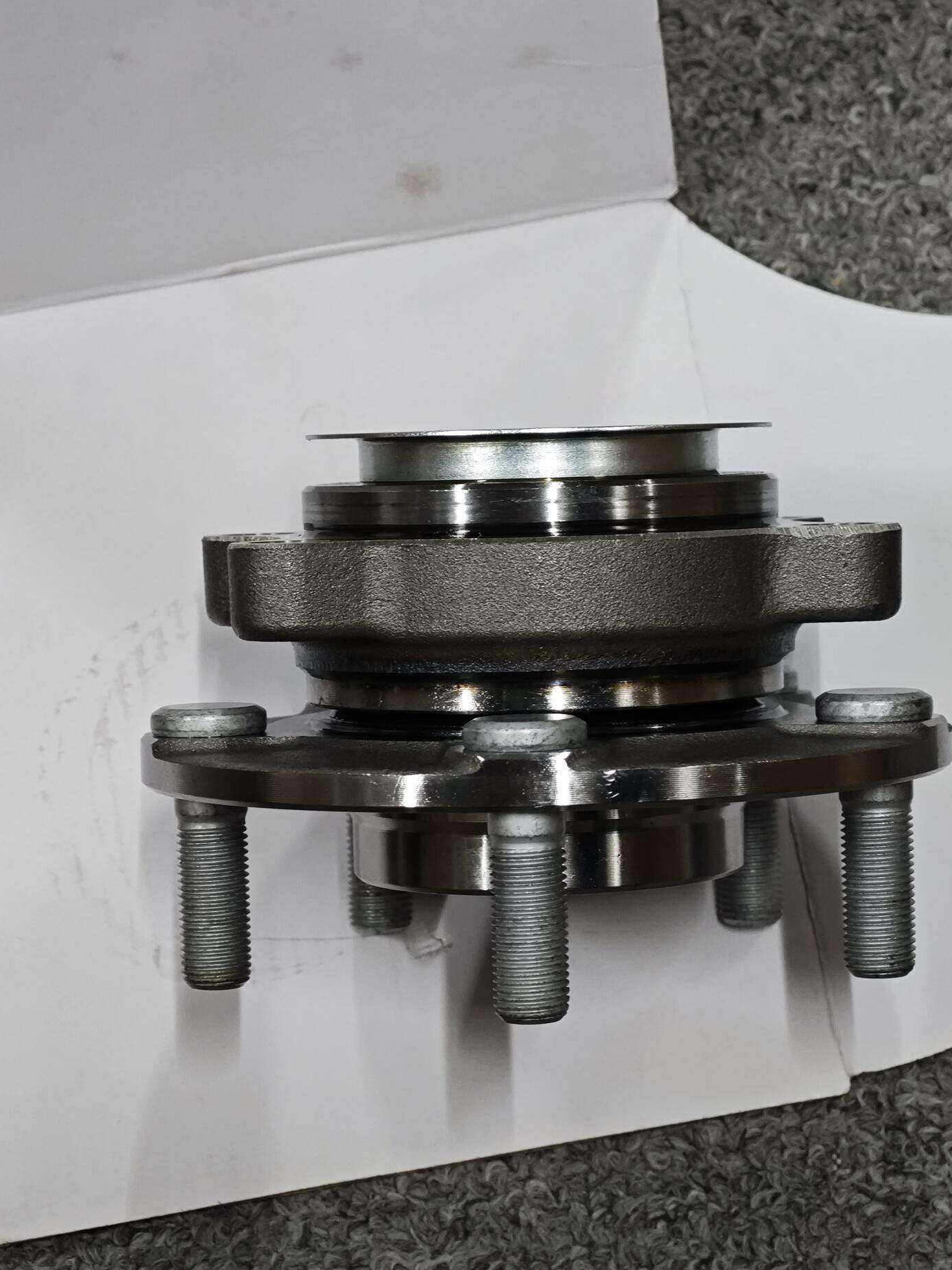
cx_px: 544
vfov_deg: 19.6
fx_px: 3667
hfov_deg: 14.8
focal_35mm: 100
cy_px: 593
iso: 2500
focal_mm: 10.1
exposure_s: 1/48.1
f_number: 2
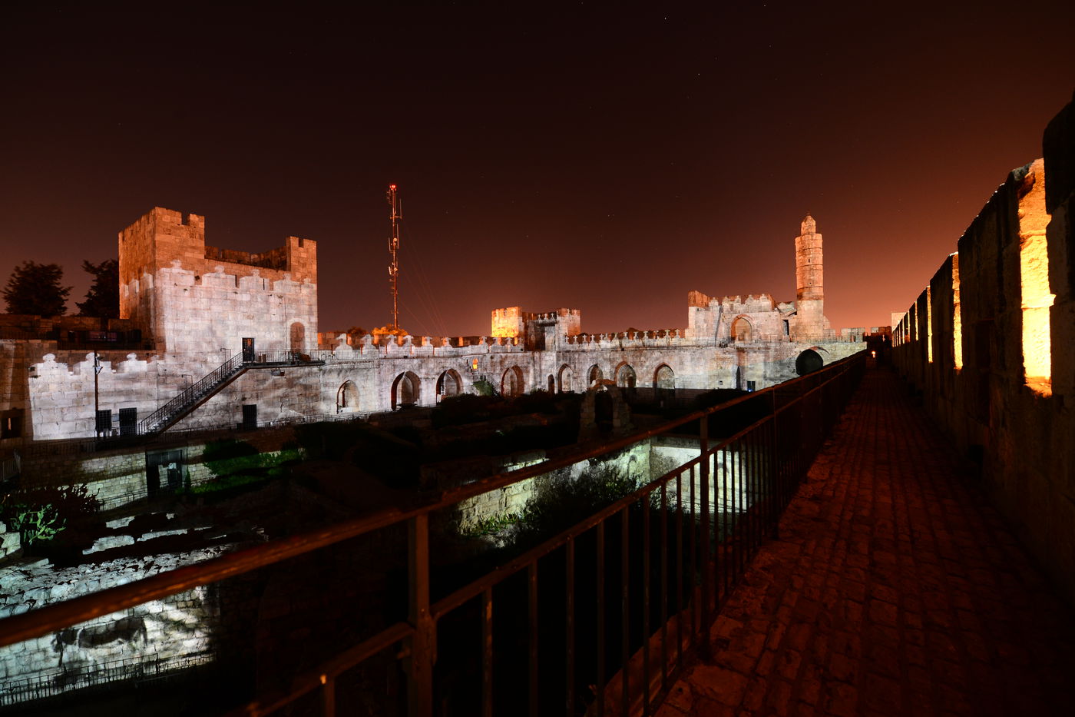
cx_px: 538
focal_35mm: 14
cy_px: 358
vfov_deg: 81.2
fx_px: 418
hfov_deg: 104.3
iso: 800
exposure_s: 2.5
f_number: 5
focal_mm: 14
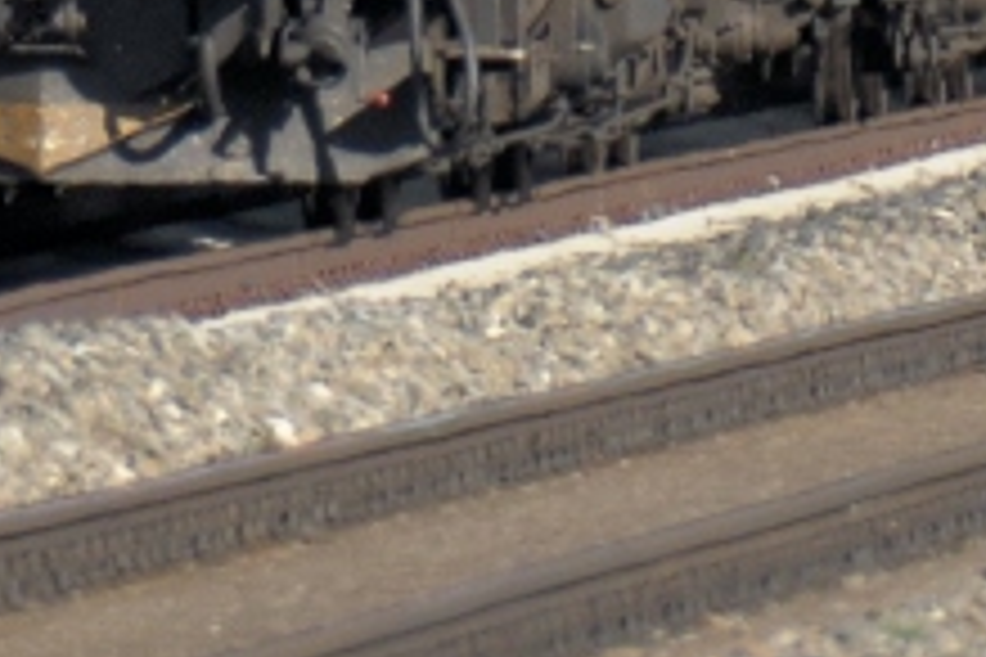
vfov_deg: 0.7
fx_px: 57512
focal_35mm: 2100
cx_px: 603
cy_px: -720
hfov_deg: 1.0
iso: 320
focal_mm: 300
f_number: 5.6
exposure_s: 1/800
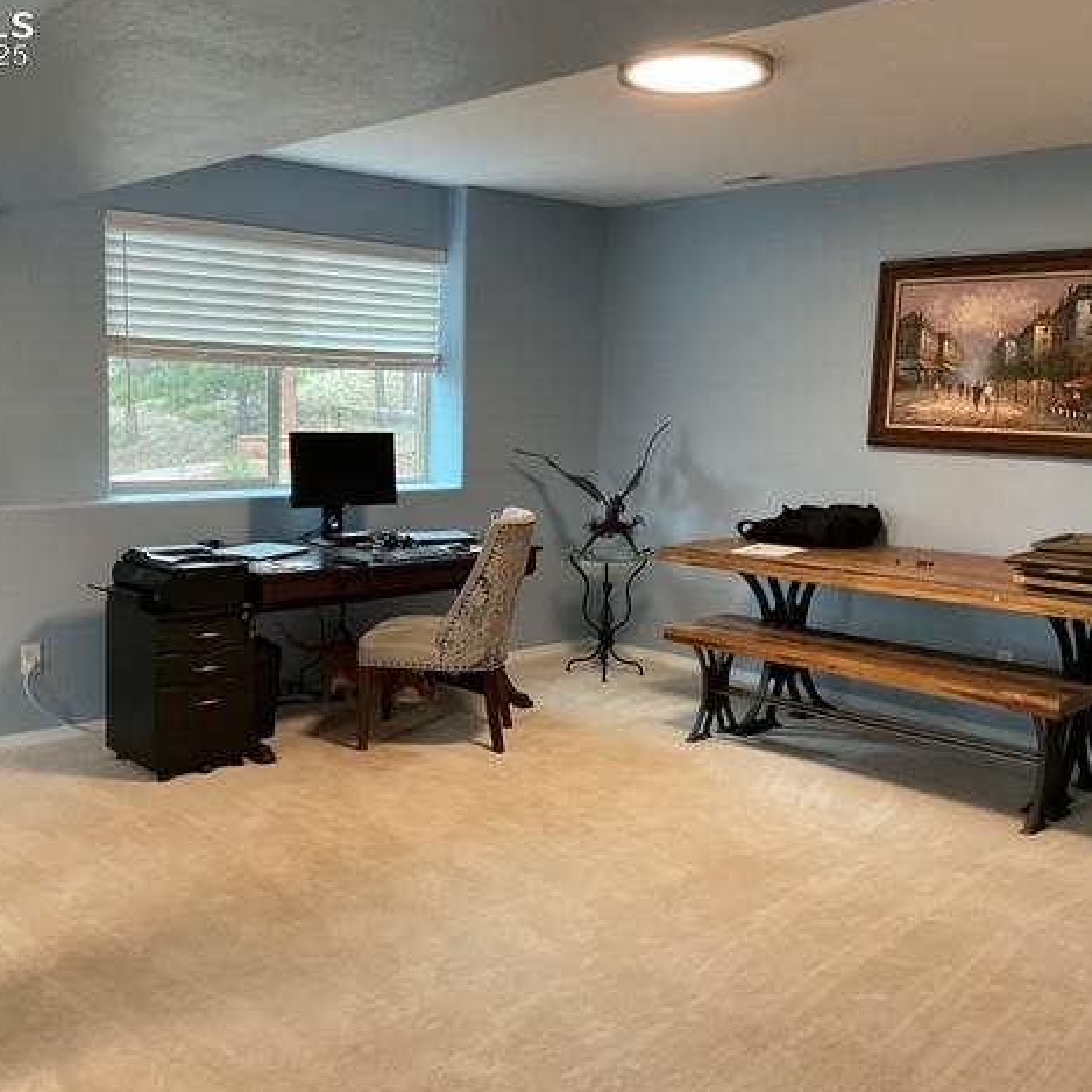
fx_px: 1249
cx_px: 487
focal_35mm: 35
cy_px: 545
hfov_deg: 47.1
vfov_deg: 47.2
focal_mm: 3
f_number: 1.8
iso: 160
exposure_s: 1/60
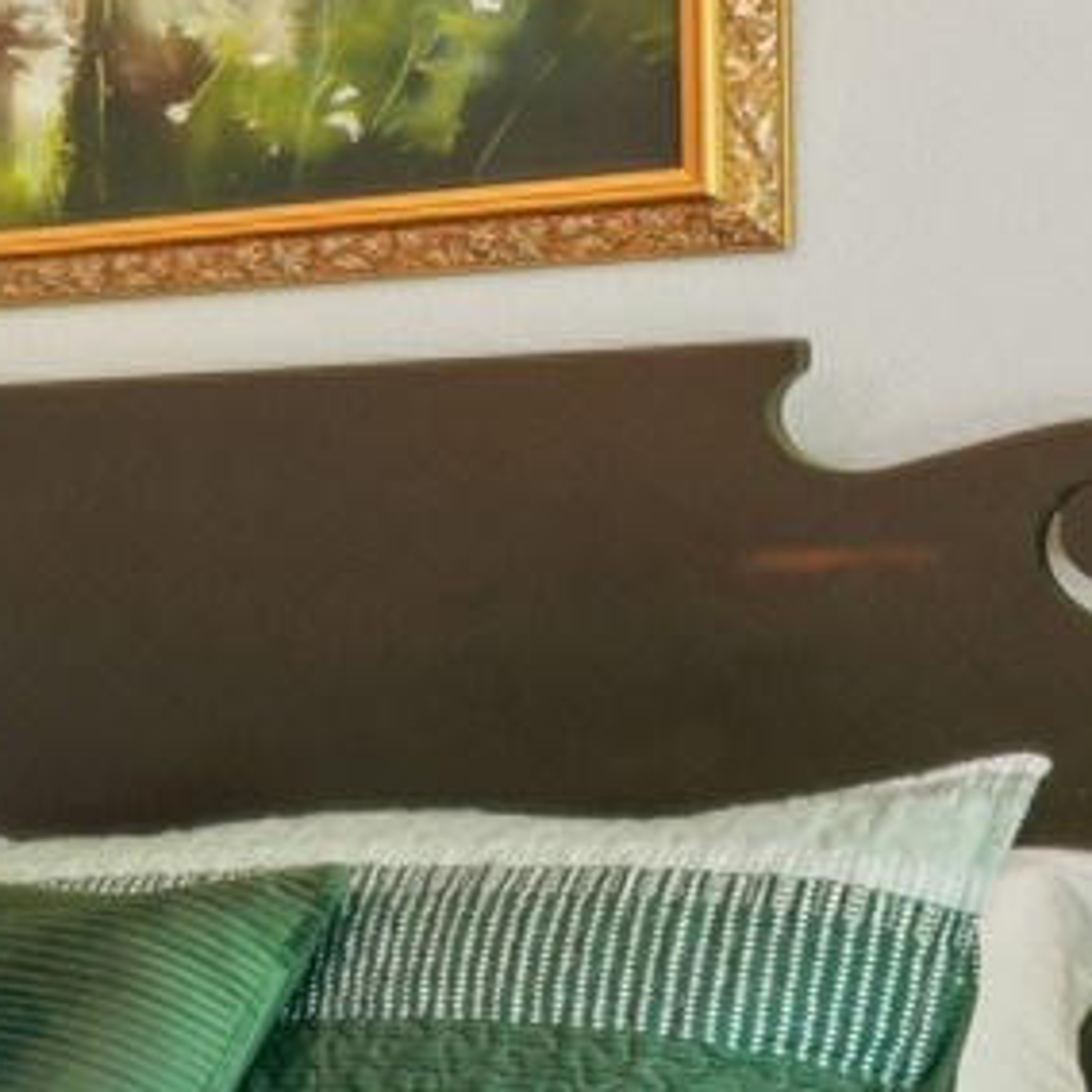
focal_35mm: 104
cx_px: -2092
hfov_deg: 11.2
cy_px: 588
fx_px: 3712
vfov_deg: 16.7
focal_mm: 16
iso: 400
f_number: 8
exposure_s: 1/5
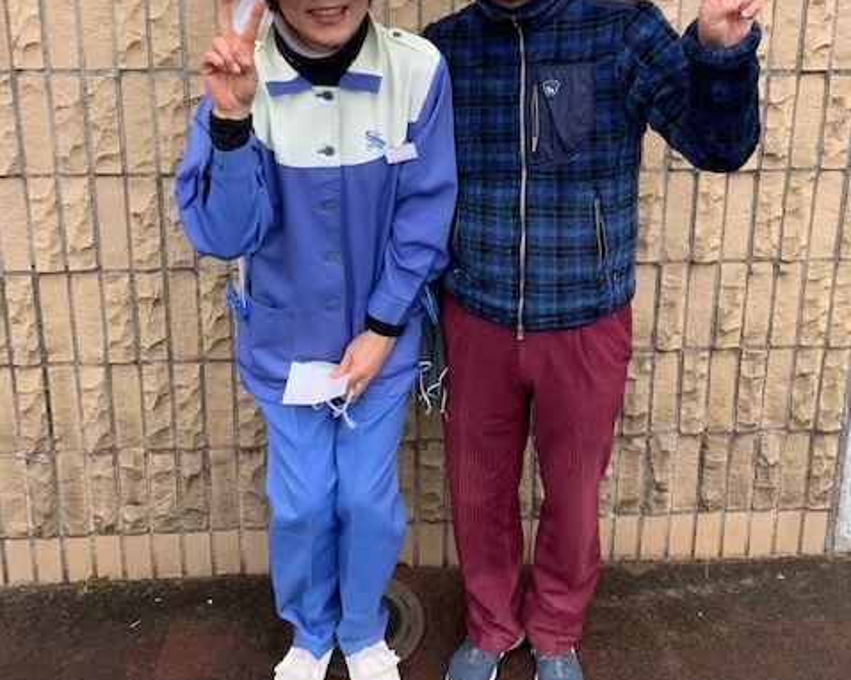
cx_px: 426
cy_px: 166
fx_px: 856
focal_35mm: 34
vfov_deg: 42.0
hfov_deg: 52.9
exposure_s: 1/294
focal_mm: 4.25
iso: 25
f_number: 1.8
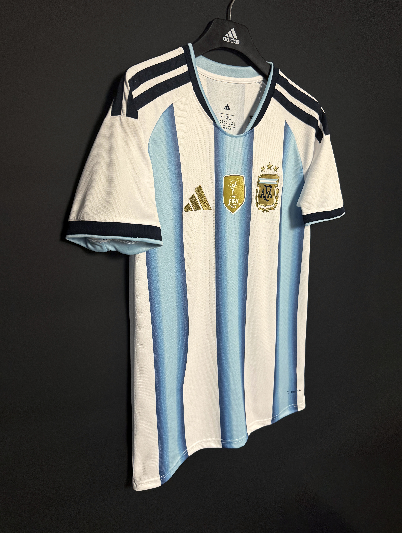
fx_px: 370
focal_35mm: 24
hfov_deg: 57.0
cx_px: 201
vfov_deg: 71.5
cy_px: 266
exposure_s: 1/65
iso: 200
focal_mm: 6.76
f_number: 1.78
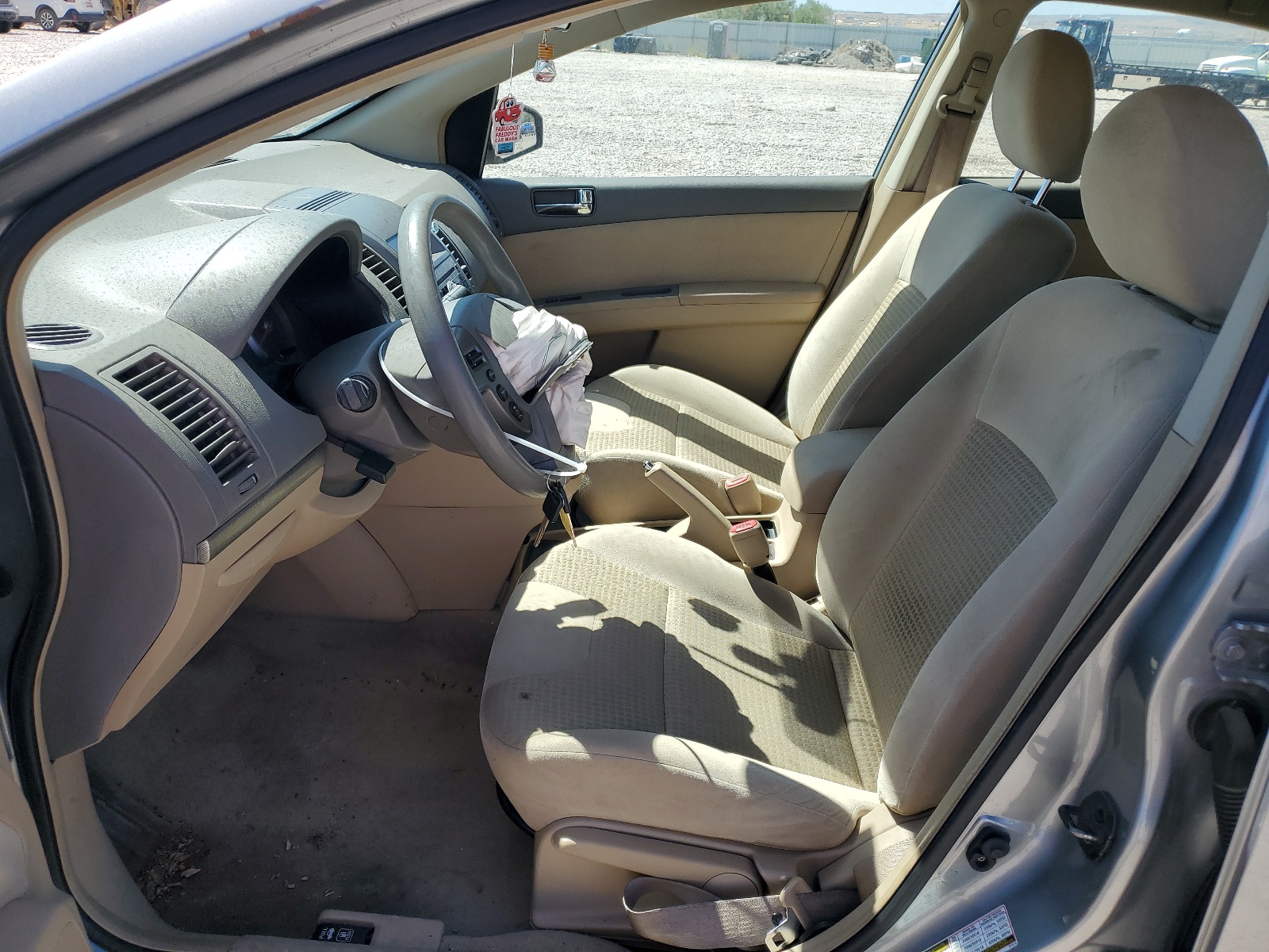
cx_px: 634
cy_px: 476
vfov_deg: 53.1
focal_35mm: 26
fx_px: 953
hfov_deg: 67.3
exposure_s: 1/1429
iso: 50
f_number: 1.5
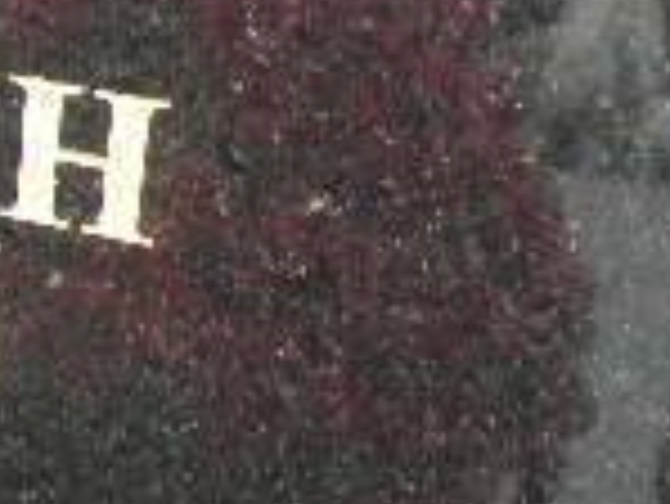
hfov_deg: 15.6
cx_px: -342
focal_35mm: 116
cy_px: 432
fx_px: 2247
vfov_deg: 12.7
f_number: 3.5
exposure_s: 1/30
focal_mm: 5
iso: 64
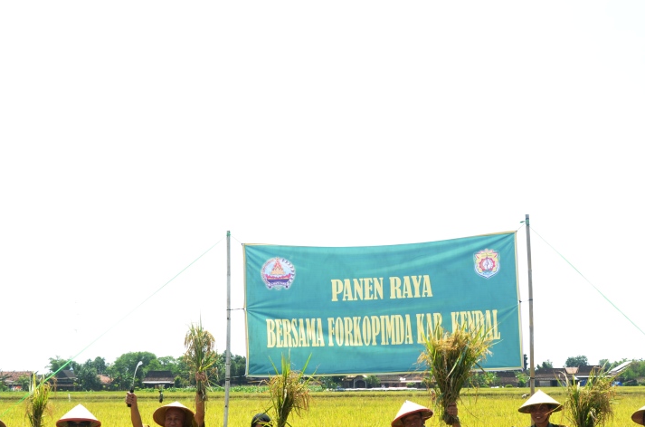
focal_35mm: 56
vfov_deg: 24.0
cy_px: 257
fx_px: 1001
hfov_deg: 35.7
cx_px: 365
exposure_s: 1/125
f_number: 7.1
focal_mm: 26
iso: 100
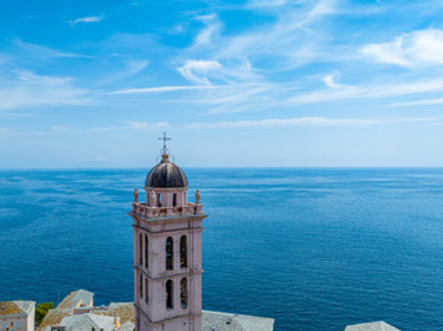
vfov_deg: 49.7
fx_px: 358
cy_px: 166
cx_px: 199
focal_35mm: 28
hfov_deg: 63.4
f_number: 5.6
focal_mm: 12.3
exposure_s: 1/500
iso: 100
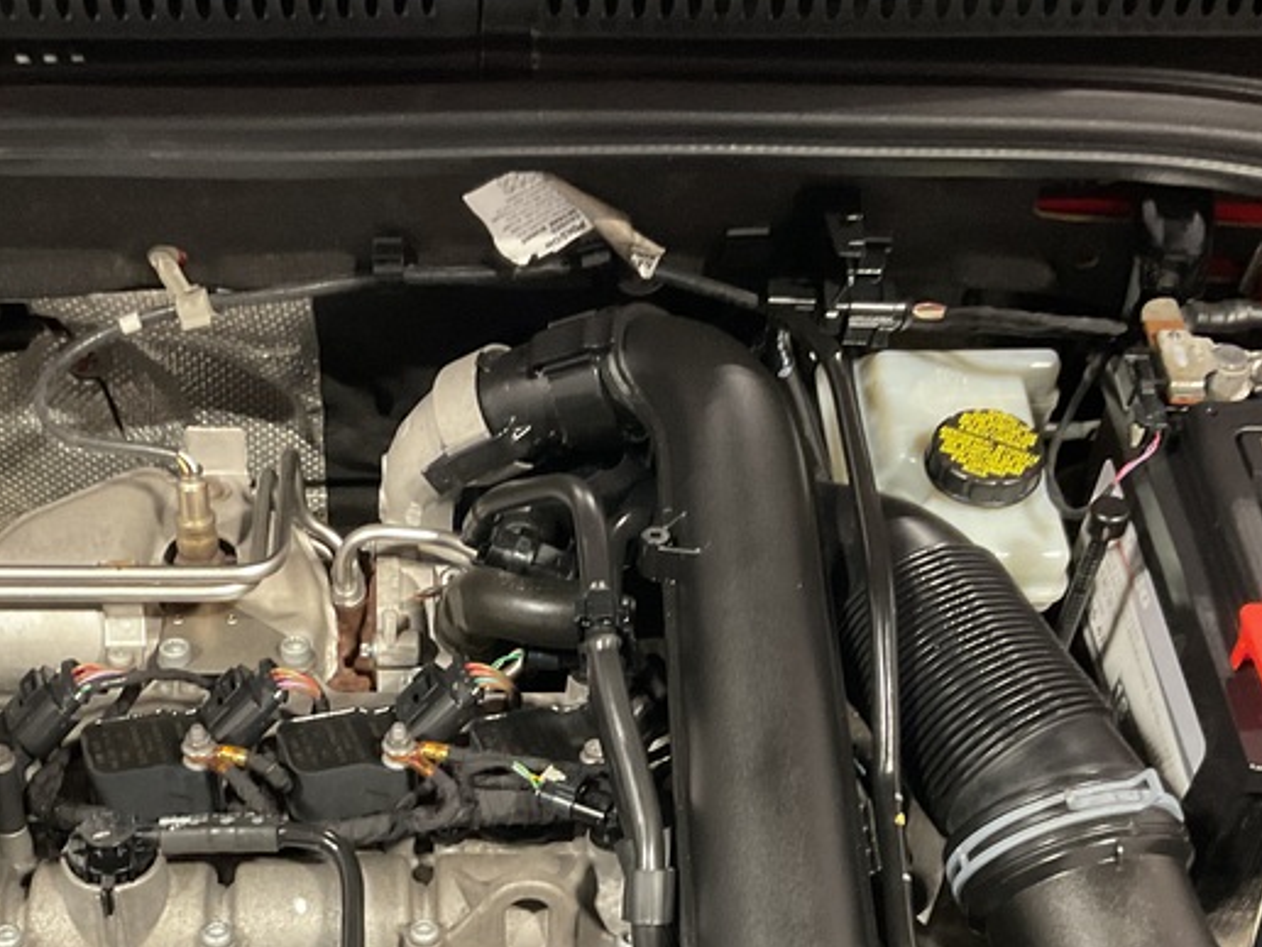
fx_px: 1969
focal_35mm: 54
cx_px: 440
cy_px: 874
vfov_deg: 26.1
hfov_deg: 35.3
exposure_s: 1/40
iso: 250
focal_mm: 3
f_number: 1.8
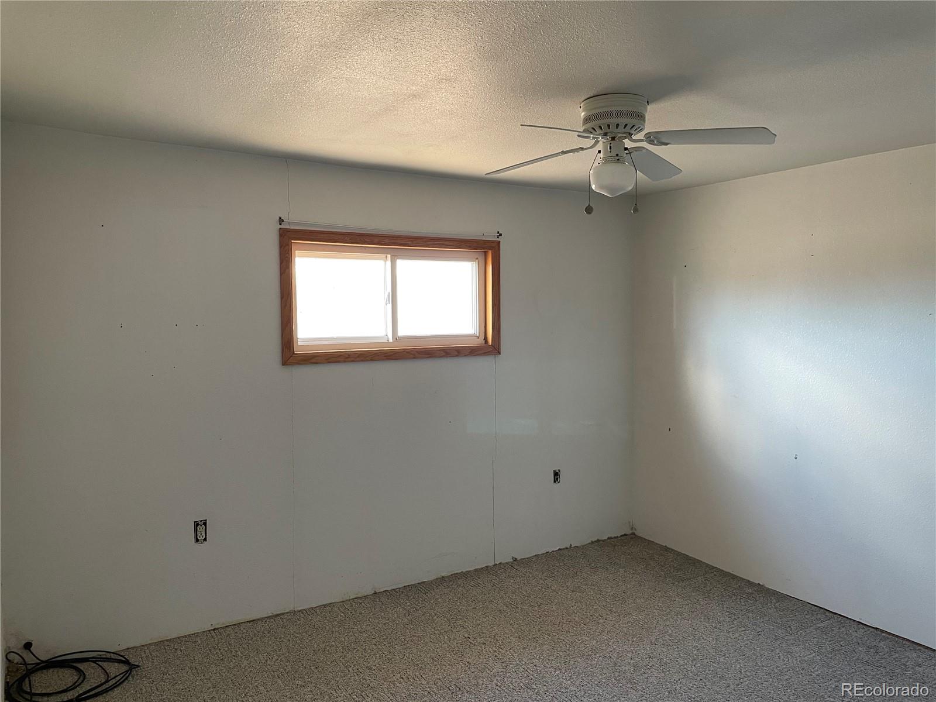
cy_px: 351
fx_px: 703
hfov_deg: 67.3
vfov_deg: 53.1
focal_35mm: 26
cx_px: 468
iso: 125
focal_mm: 4.2
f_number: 1.6
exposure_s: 1/61
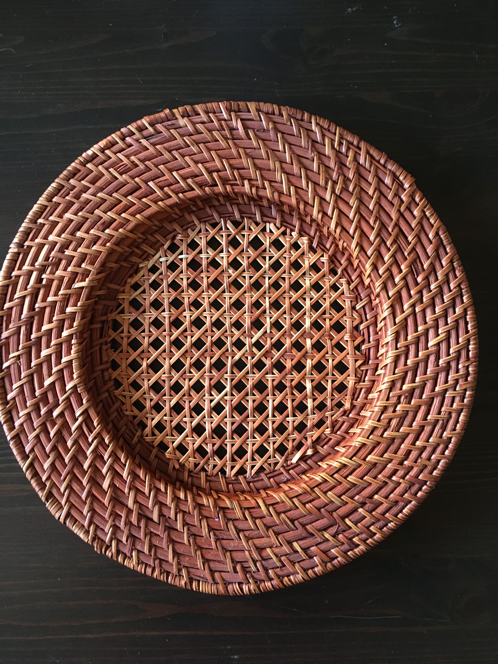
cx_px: 249
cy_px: 332
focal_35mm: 29
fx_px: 556
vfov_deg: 61.7
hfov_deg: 48.2
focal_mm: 4.15
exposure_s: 1/20
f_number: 2.2
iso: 200
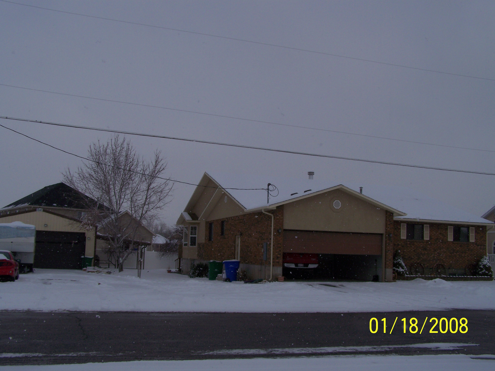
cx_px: 248
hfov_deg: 49.0
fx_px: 543
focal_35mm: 38
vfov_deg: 37.7
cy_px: 186
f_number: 5.6
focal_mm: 6.3
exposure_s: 1/1000
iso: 64
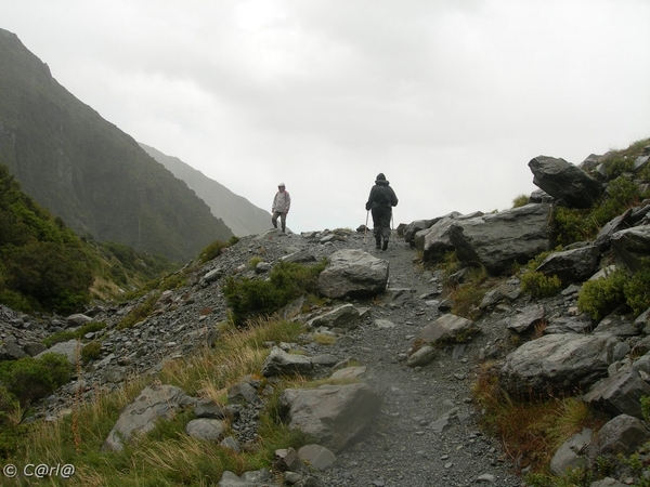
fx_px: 714
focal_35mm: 38
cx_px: 325
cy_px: 244
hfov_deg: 49.0
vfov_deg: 37.7
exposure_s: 1/250
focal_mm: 7.8
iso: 50
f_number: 4.8
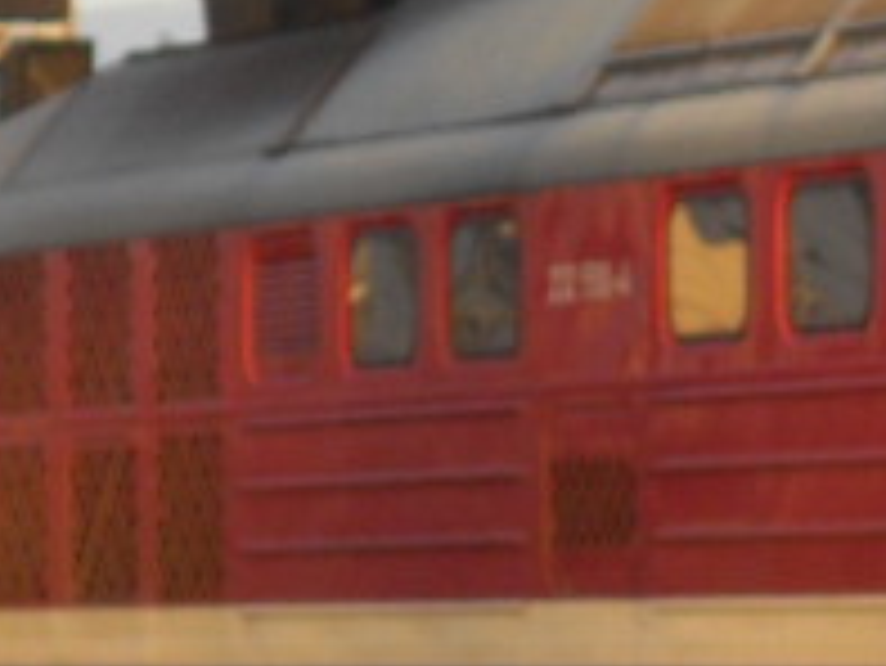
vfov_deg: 3.6
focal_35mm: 410
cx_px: 1115
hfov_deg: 4.8
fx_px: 10500
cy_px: 526
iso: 120
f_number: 4.4
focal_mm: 13.5
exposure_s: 1/90
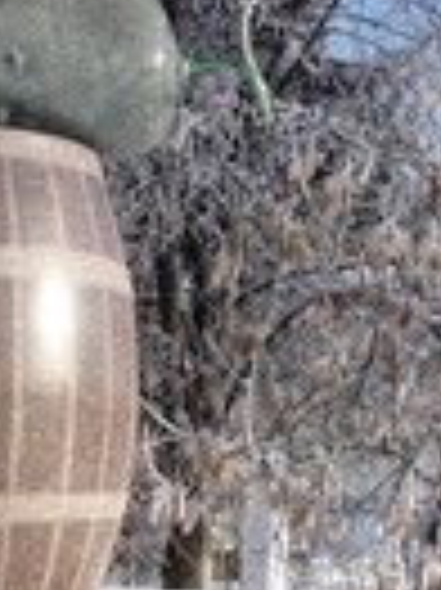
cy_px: 696
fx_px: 1548
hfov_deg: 15.5
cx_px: -117
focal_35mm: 91
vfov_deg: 20.3
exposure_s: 1/500
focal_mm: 5.2
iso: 100
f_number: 4.5
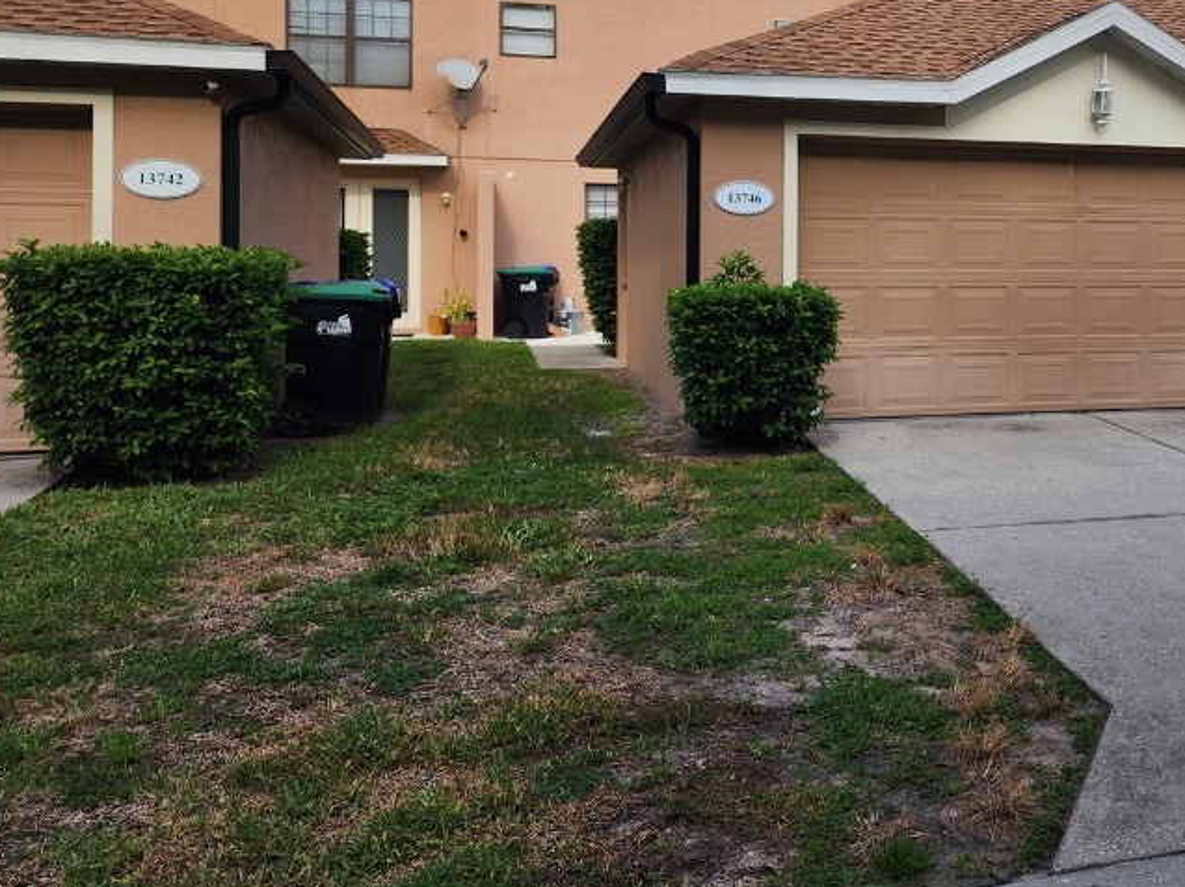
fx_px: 1266
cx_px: 899
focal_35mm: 37
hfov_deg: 48.1
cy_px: 258
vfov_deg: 38.0
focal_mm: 6.4
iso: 12
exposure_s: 1/690
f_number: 1.8
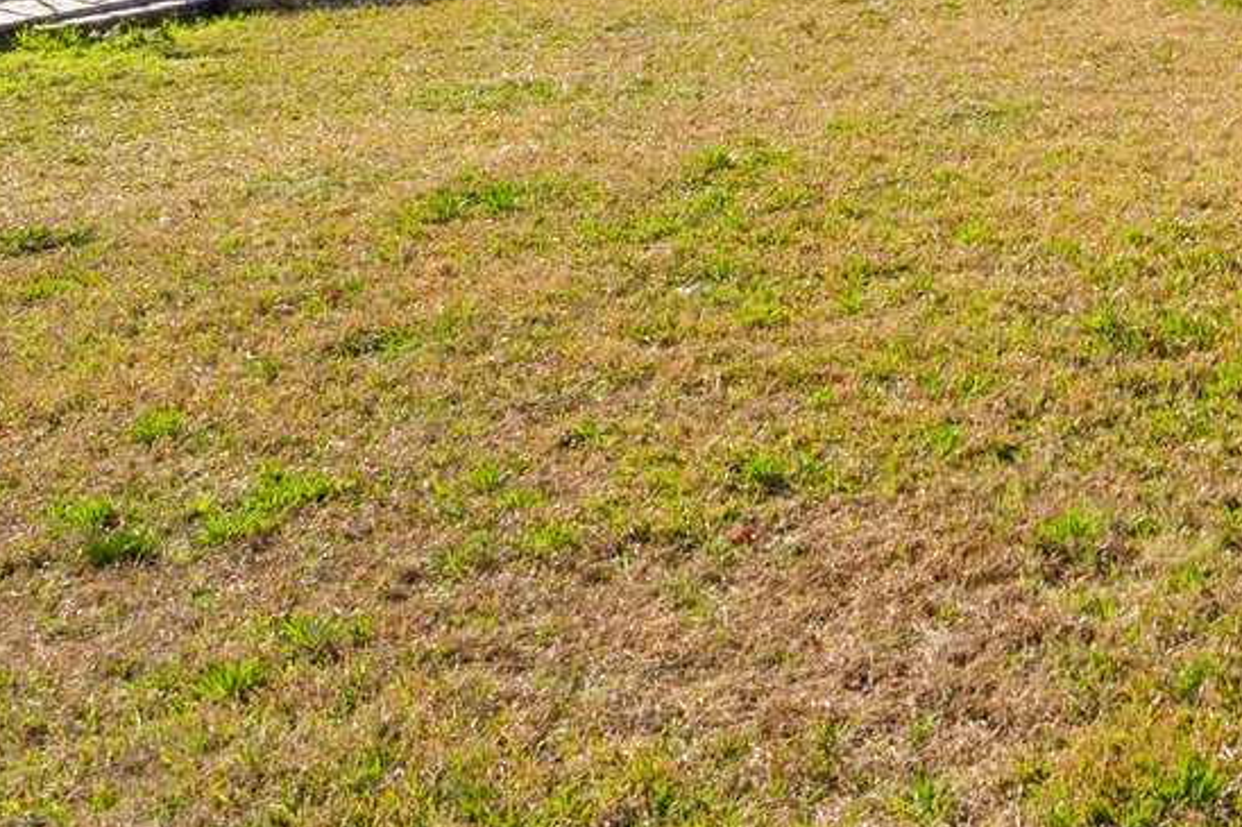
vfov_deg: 17.4
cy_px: -375
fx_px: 2449
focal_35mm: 71
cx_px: 1623
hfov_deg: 24.7
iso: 100
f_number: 8
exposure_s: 1/160
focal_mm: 19
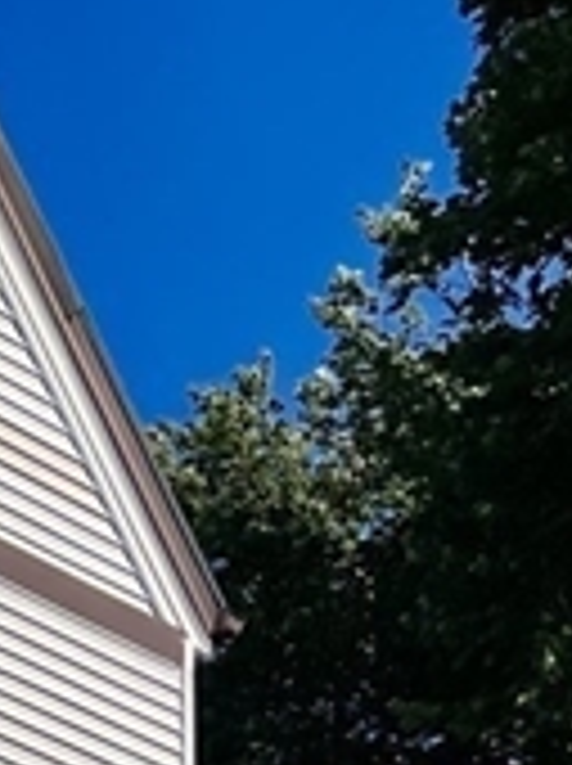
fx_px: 3468
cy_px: 1692
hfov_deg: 9.2
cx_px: -275
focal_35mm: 157
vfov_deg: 11.0
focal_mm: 5.7
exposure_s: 1/6993
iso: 50
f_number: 1.5
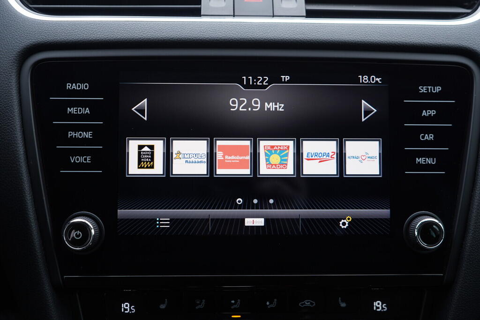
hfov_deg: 53.1
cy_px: 160
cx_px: 240
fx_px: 480
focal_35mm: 36
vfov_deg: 36.9
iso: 200
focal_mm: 24
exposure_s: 1/40
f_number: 2.8
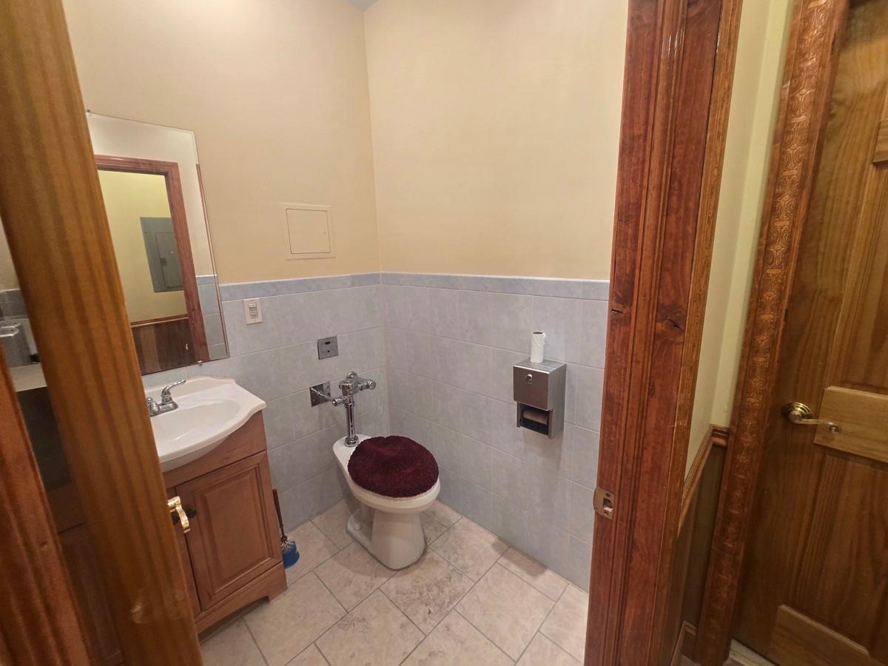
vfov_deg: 89.9
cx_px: 444
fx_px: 333
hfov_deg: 106.2
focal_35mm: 13
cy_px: 333
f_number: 2.2
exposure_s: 1/60
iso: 160
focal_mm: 2.2
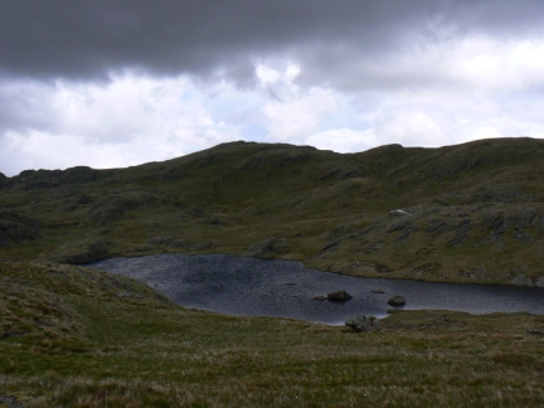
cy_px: 204
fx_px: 566
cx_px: 272
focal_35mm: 36
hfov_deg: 51.4
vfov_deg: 39.7
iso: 80
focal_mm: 6
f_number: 6.3
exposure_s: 1/400
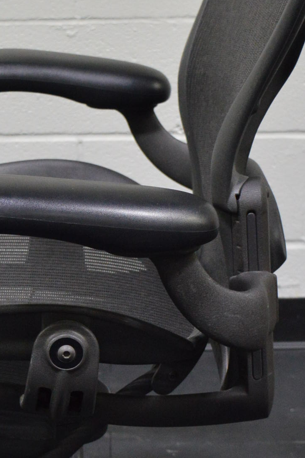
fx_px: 1519
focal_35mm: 119
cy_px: 324
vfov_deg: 17.1
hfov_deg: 11.4
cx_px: 92
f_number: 5.6
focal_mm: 29
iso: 1600
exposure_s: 1/80
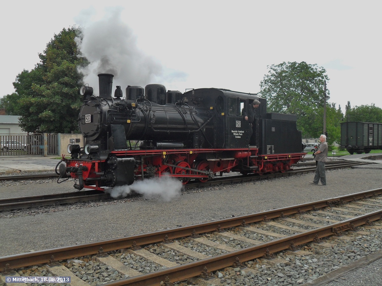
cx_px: 191
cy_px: 143
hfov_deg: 52.6
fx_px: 386
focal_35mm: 35
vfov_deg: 40.7
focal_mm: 6.2
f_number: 2.8
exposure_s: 1/500
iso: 100
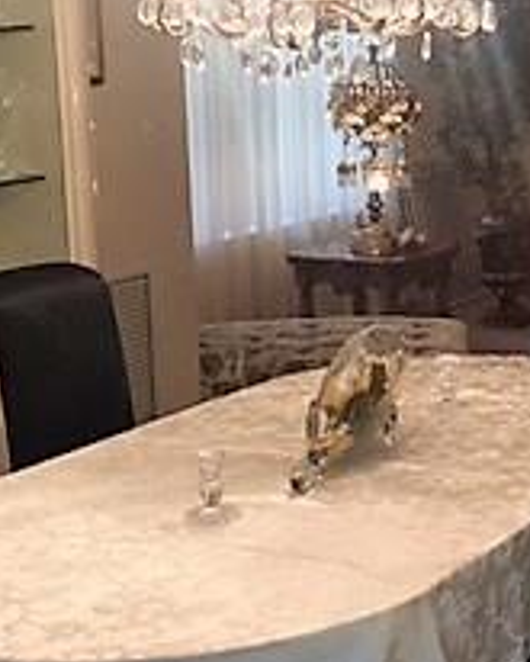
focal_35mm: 88
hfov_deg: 17.1
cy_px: 273
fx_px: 1724
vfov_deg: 21.7
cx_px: 508
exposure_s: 1/30
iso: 32
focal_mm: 4.15
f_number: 2.2
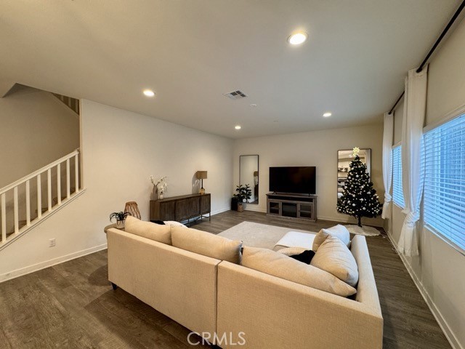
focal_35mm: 14
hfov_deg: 102.1
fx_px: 188
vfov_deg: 85.7
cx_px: 232
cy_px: 174
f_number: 2.2
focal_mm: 2.22
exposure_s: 1/60
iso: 200
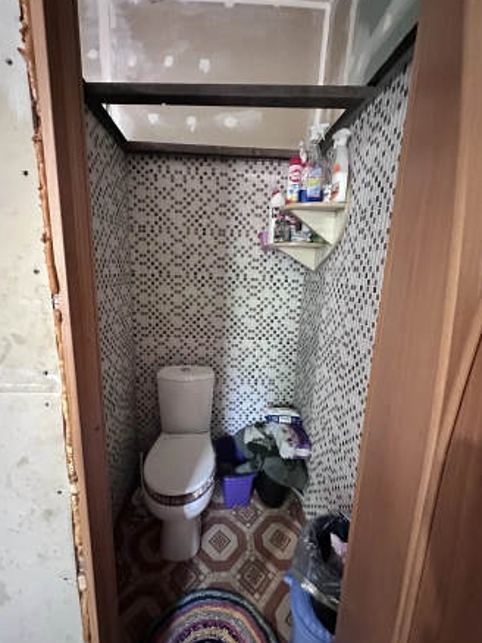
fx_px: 278
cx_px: 230
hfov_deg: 81.7
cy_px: 325
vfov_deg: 98.2
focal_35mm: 15
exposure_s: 1/34
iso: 1250
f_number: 2.2
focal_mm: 2.22
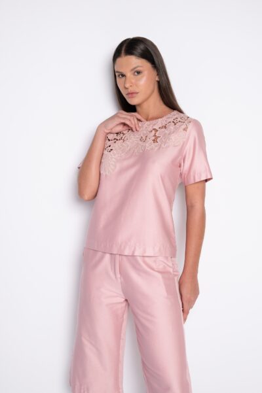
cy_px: 196
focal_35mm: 45
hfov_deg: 29.8
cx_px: 131
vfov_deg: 43.6
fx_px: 492
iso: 200
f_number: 5.6
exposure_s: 1/160
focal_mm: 45
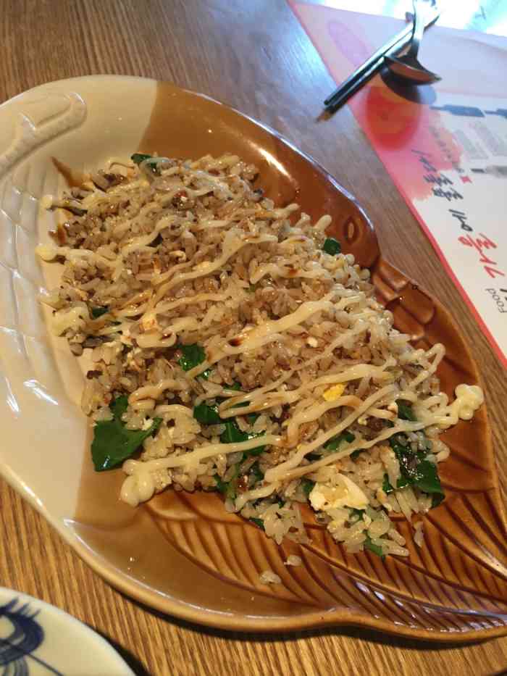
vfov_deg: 61.7
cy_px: 338
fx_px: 566
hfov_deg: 48.2
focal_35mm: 29
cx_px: 254
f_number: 2.2
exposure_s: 1/30
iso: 64
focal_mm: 4.15
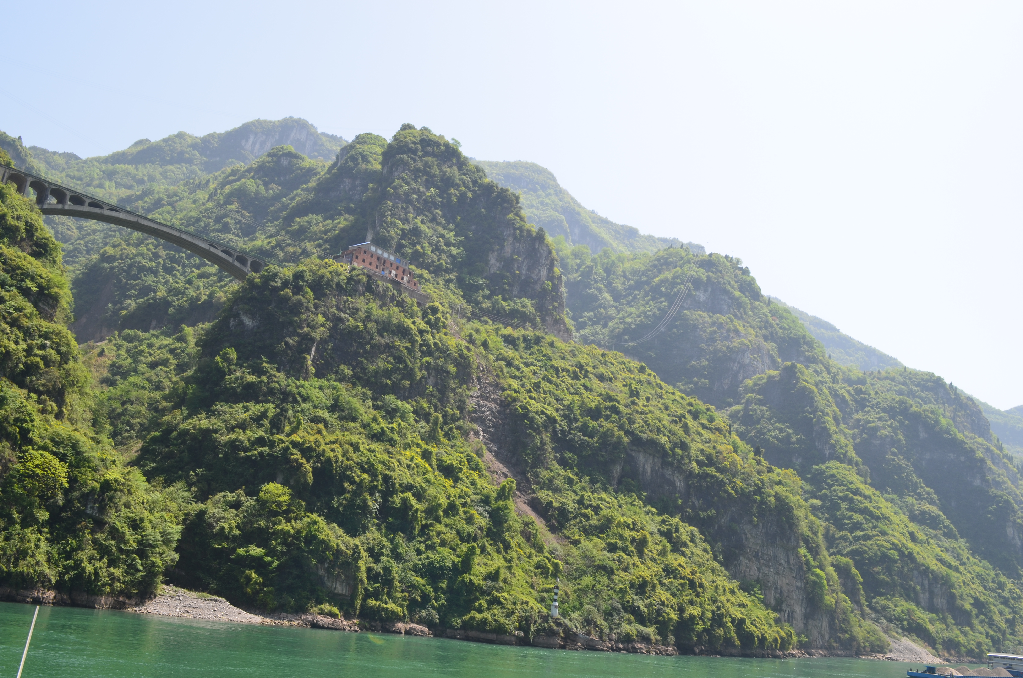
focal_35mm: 33
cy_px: 339
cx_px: 512
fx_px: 936
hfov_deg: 57.3
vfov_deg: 39.8
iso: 140
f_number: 11
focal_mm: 22
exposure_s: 1/125
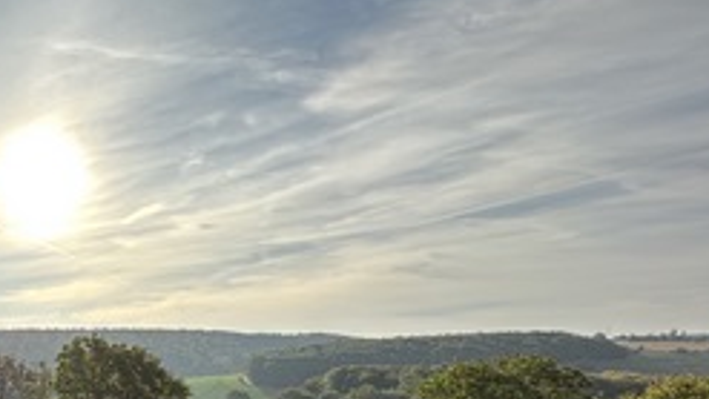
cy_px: 494
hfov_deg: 43.3
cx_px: -52
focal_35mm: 37
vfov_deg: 27.6
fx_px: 696
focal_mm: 2.22
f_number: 2.2
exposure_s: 1/2398
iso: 50
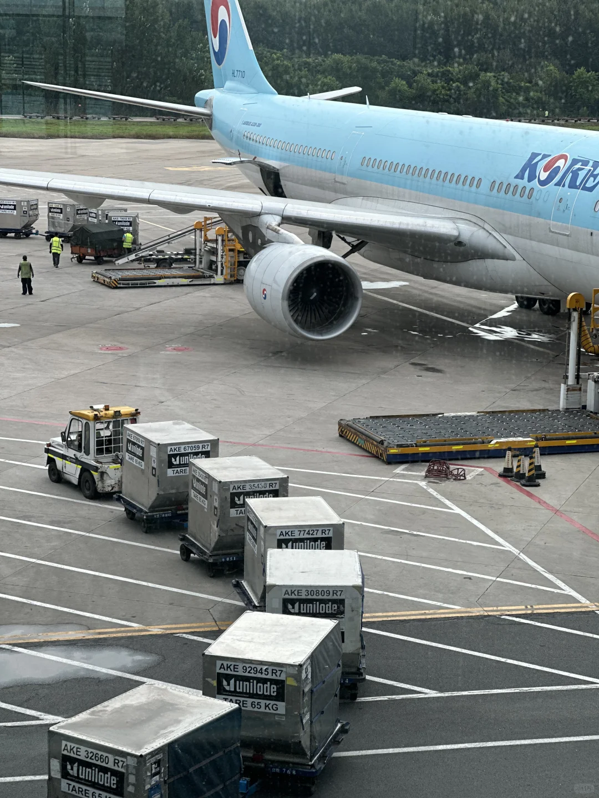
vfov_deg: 25.3
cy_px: 399
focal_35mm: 77
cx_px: 300
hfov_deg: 19.1
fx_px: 1777
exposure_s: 1/356
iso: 32
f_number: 2.8
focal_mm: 9
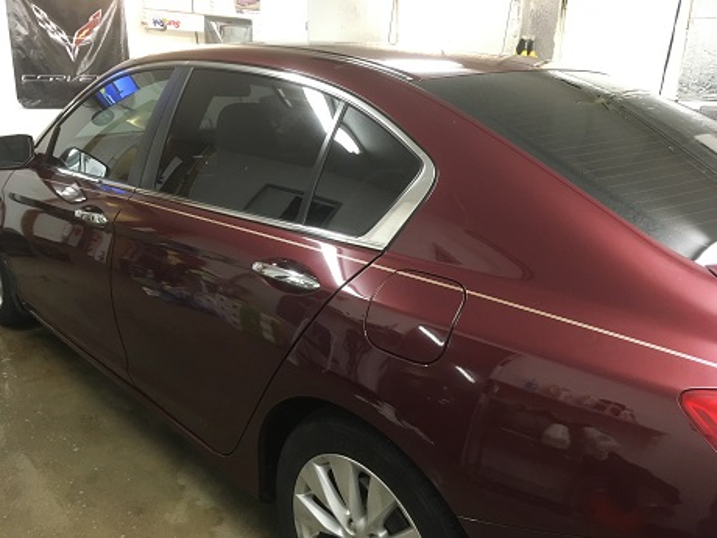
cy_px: 269
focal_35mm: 29
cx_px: 358
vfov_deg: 48.2
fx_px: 601
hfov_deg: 61.7
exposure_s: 1/30
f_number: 2.2
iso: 160
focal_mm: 4.15
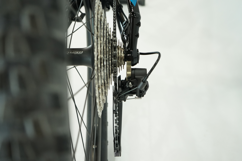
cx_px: 121
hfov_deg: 45.4
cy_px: 80
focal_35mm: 43
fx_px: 289
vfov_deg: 31.2
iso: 1600
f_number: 5.6
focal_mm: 43
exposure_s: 1/200
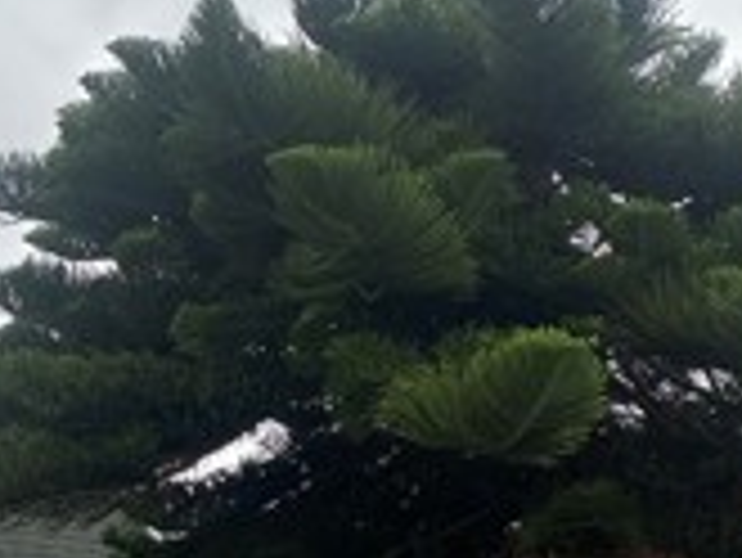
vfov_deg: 14.4
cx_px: -126
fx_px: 2167
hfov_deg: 18.5
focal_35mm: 101
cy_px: 603
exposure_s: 1/536
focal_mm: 4.25
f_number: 1.8
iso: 32
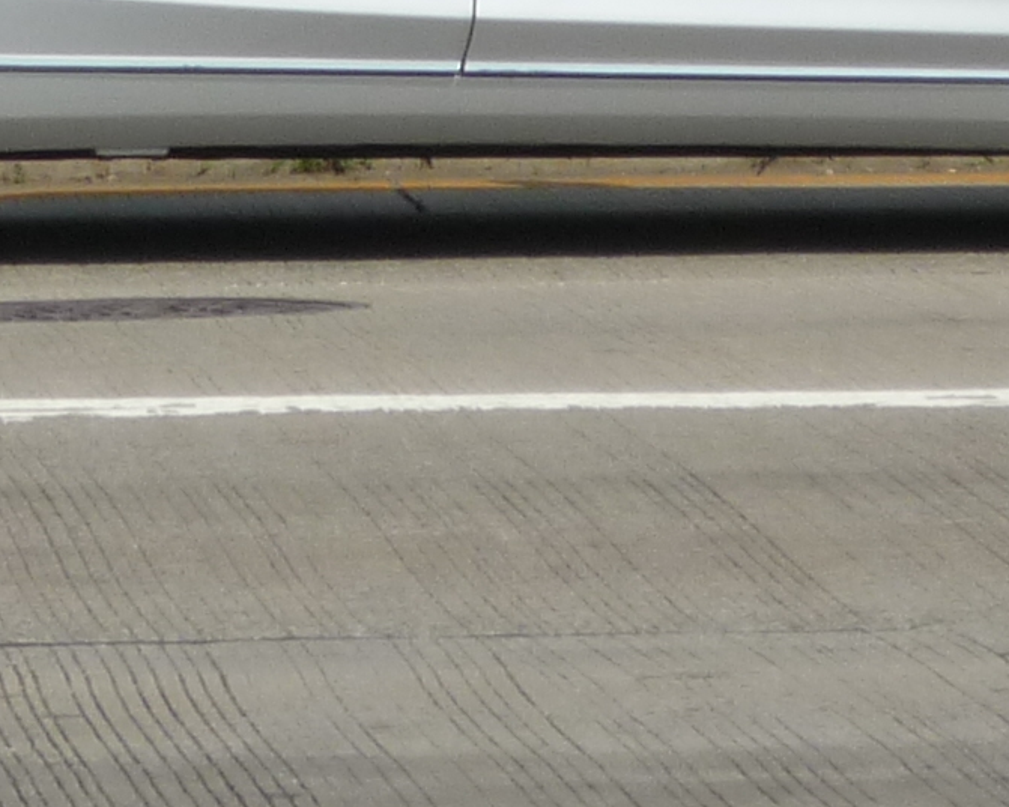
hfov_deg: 4.1
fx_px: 14187
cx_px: 415
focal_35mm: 475
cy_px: -706
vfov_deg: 3.2
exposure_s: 1/640
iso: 100
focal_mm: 16.5
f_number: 5.1
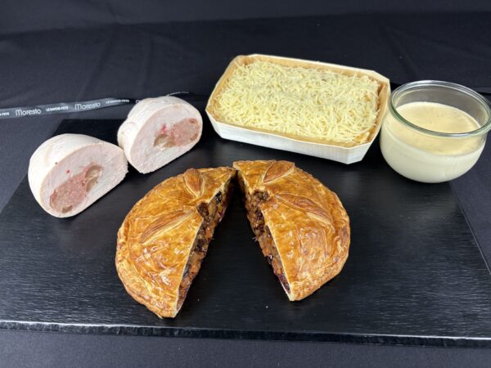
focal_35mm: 26
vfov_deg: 53.1
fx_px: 369
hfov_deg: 67.3
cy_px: 184
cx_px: 246
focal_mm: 5.96
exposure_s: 1/50
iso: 64
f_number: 1.6
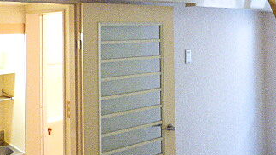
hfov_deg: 46.4
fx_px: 315
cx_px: 192
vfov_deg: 26.9
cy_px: 21
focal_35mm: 43
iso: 800
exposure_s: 1/8
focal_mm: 3.58
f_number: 2.8
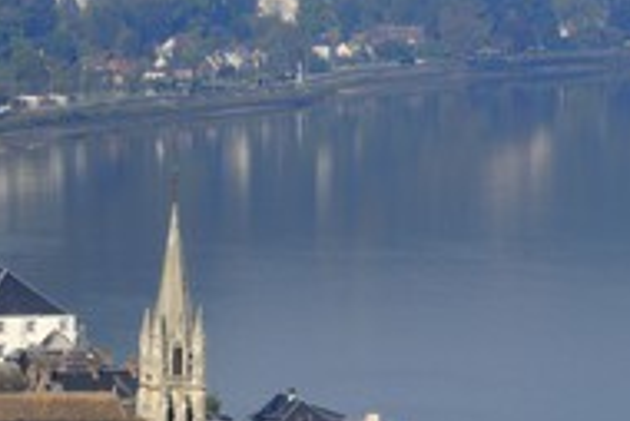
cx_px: 265
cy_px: 269
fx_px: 5989
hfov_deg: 6.0
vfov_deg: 4.0
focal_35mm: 342
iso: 200
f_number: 13
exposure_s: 1/200
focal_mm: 155
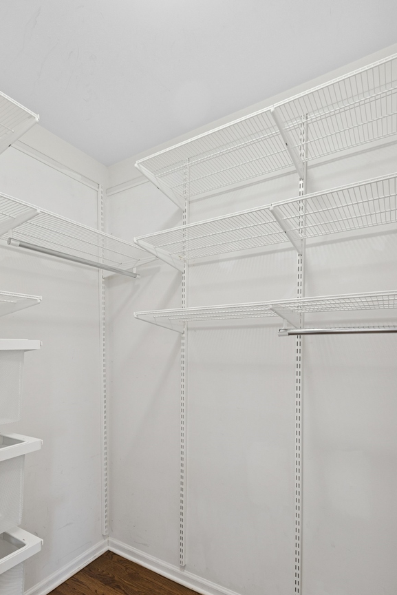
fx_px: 330
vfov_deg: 83.6
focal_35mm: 20
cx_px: 154
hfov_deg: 61.3
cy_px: 334
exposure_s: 1/13
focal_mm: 16
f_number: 8
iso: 400
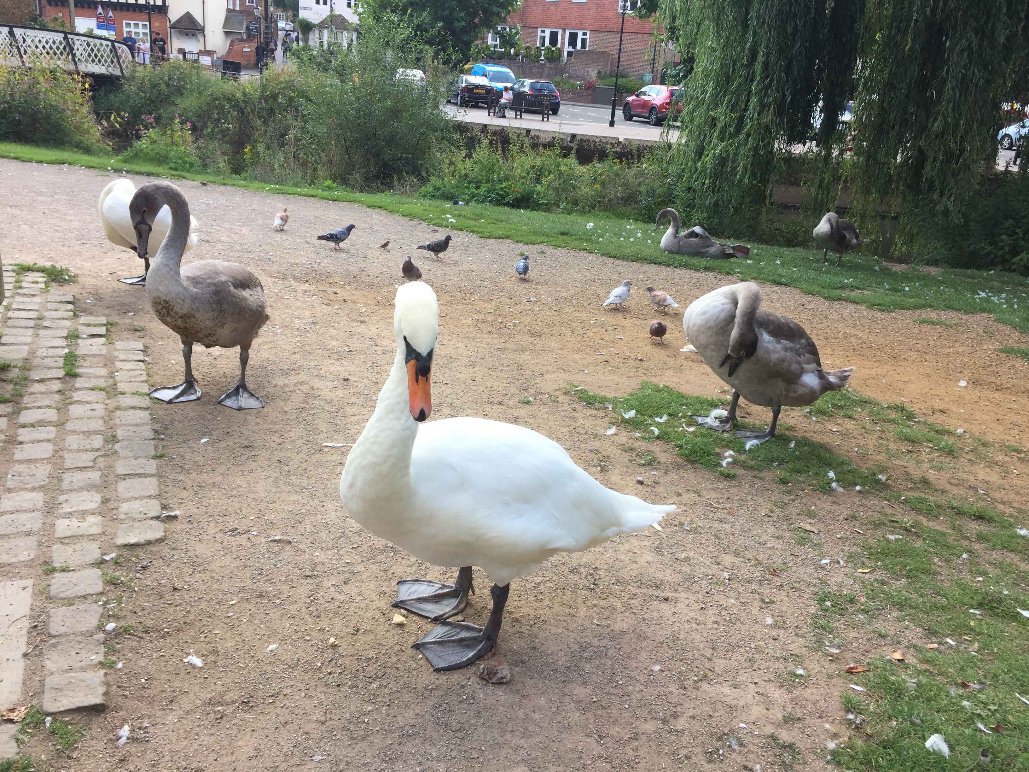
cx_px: 514
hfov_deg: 61.7
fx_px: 862
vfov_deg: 48.2
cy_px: 386
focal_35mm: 29
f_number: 2.2
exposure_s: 1/391
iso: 32
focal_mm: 4.15
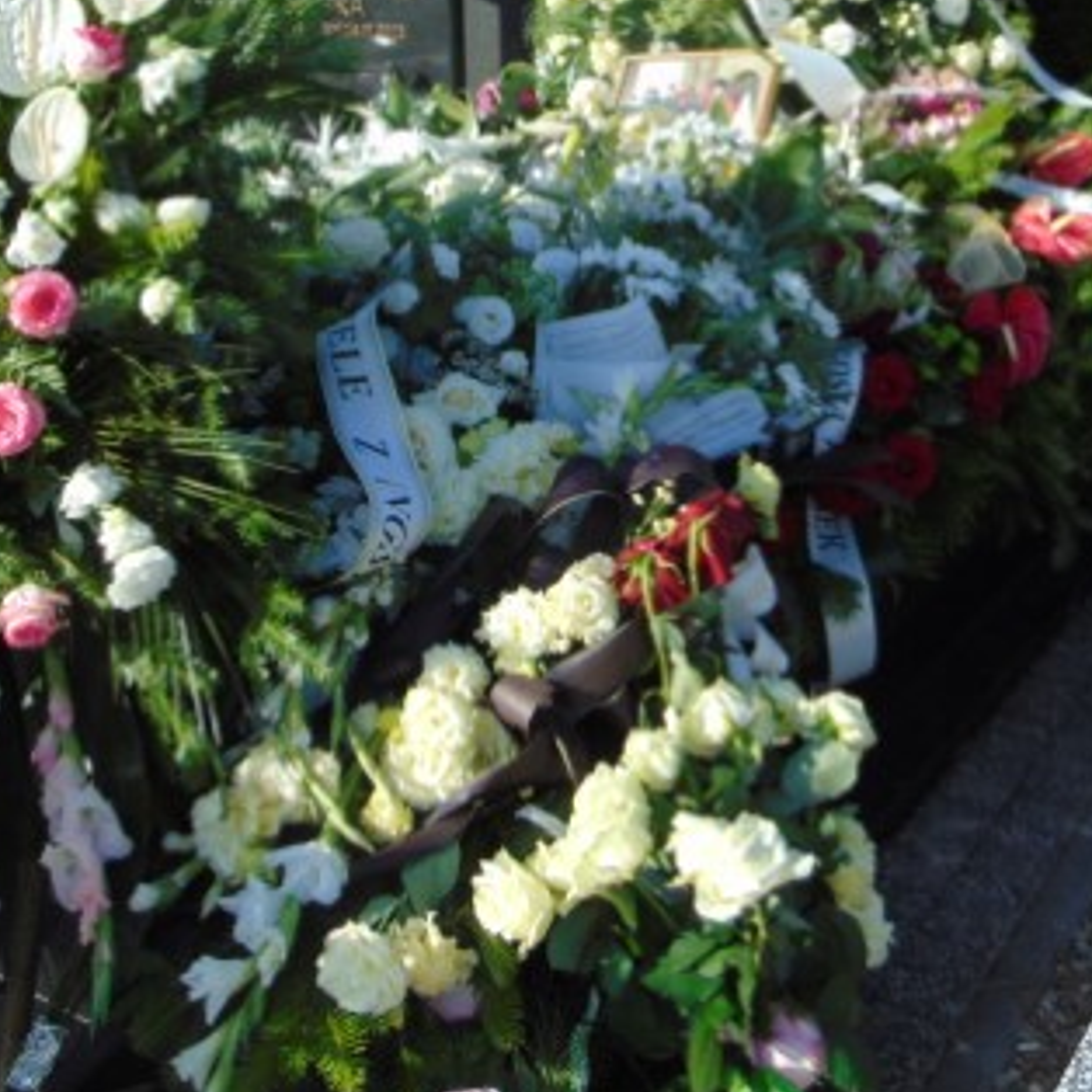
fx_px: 1606
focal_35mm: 45
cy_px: 278
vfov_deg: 36.7
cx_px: 556
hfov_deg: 37.6
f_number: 3
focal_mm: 4.5
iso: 80
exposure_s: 1/800
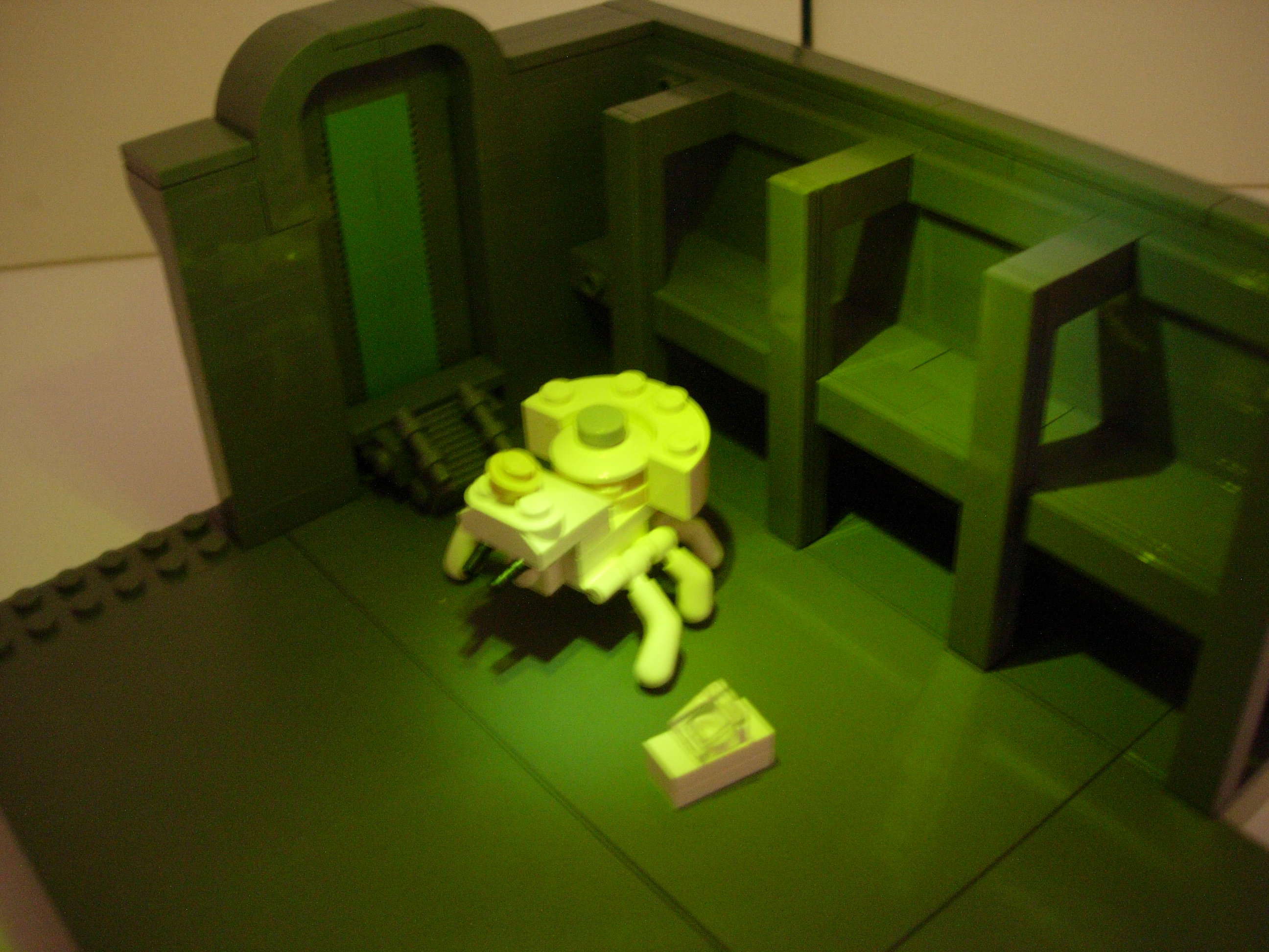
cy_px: 476
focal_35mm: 38
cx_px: 634
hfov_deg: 49.0
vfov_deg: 37.7
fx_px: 1393
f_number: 2.8
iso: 200
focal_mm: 7.8
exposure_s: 1
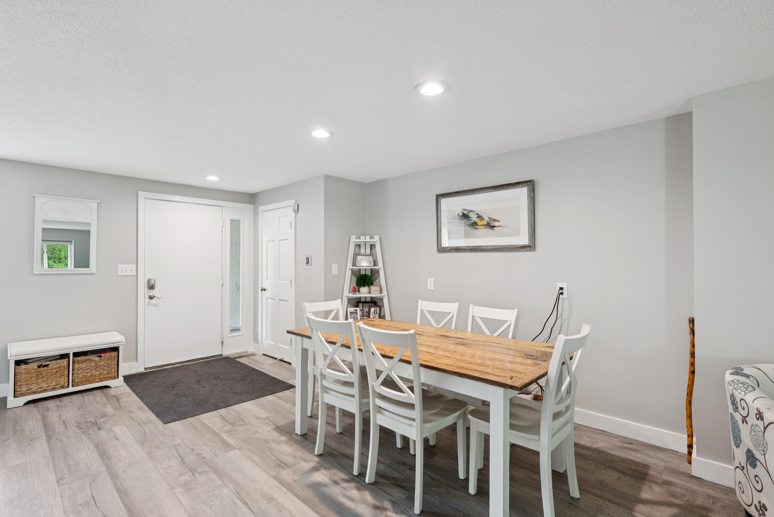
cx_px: 387
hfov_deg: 96.7
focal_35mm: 16
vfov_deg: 73.8
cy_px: 258
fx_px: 344
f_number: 7.1
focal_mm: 16
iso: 320
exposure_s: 1/8
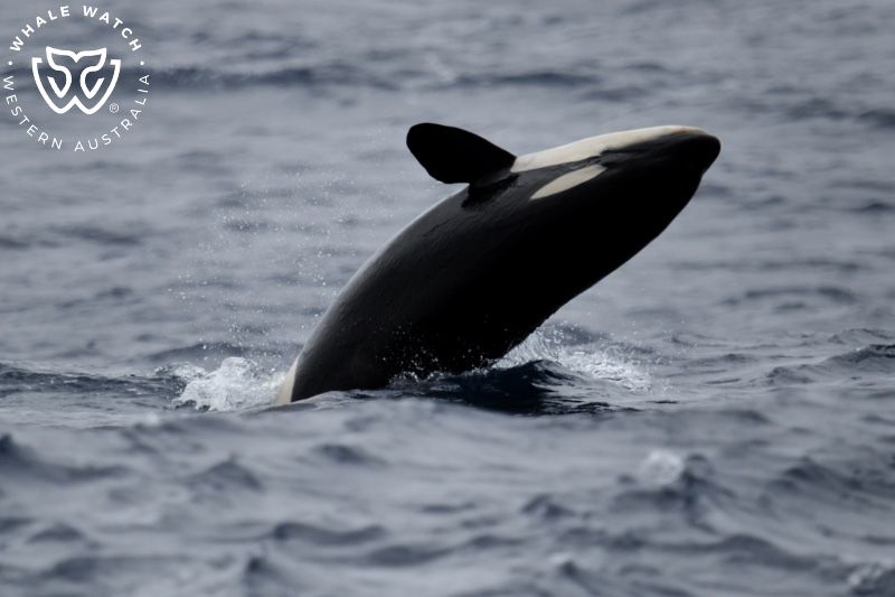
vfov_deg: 2.3
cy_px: 298
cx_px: 448
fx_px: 14913
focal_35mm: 600
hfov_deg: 3.4
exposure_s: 1/8000
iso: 900
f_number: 6.3
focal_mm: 600
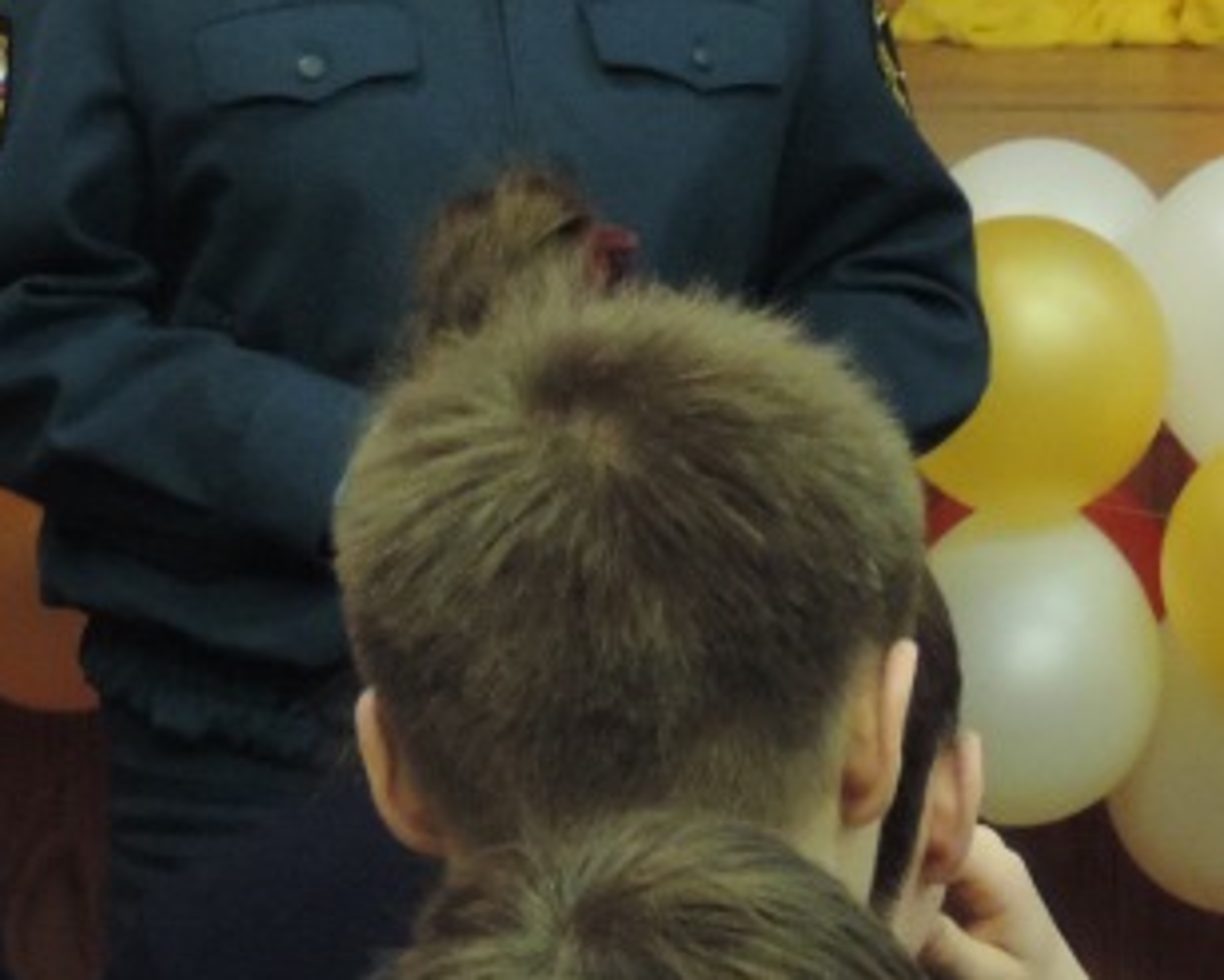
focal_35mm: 504
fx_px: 18269
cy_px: 60
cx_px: 1515
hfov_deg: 3.8
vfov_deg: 3.1
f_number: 4.4
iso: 800
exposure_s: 1/15
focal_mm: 27.6
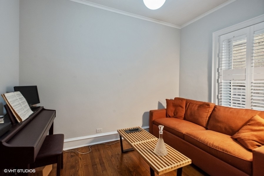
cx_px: 132
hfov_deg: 93.2
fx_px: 125
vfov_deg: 70.5
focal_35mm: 17
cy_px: 88
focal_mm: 17
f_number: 8
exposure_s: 1/80
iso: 2000
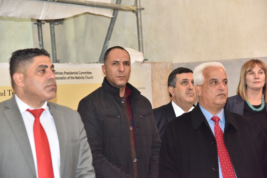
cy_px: 89
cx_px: 134
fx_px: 705
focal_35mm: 95
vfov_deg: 14.4
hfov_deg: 21.5
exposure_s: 1/80
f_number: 6.3
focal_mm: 95
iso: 2500
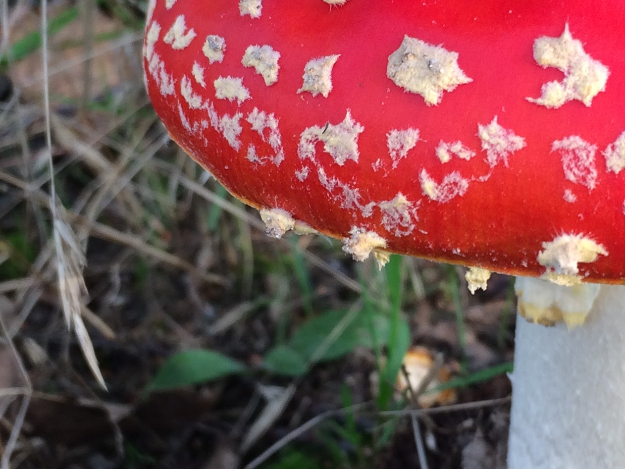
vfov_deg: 19.6
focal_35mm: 75
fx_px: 1354
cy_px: 221
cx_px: 456
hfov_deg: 25.7
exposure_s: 1/100
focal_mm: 4.15
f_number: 2.2
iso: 32
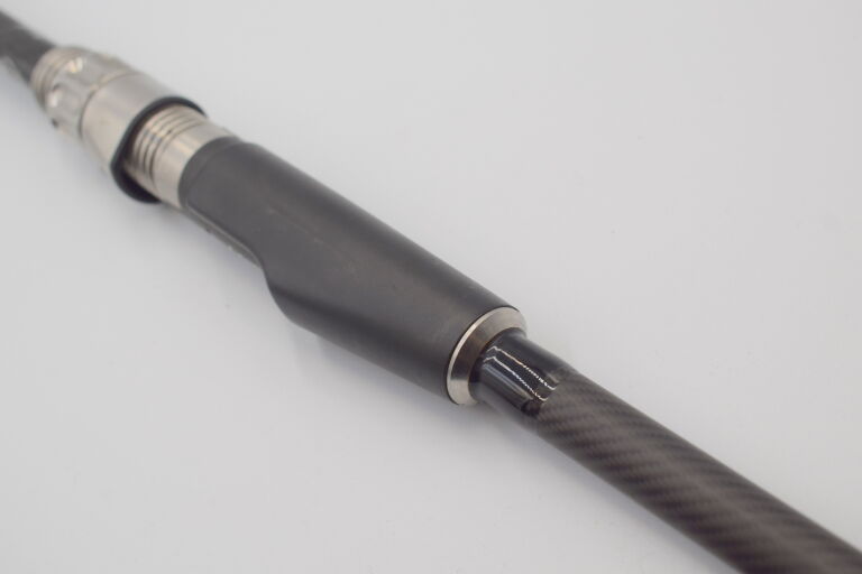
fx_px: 1221
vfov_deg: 26.5
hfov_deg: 38.9
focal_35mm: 51
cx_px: 431
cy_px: 287
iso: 360
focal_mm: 34
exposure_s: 1/250
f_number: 8
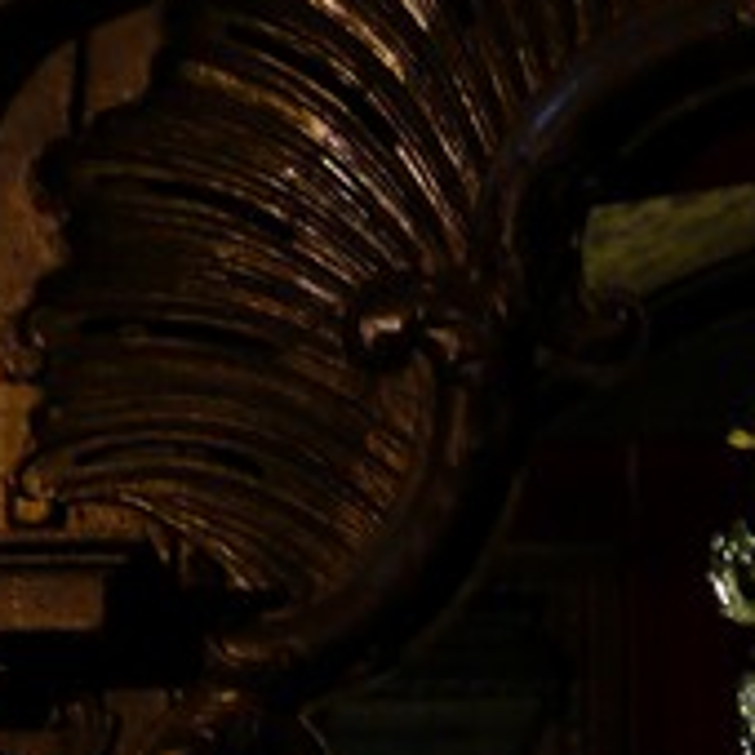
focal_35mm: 814
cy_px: 1421
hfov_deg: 2.2
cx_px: 973
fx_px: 20086
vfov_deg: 2.1
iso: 200
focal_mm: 44.2
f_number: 3.6
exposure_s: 1/15
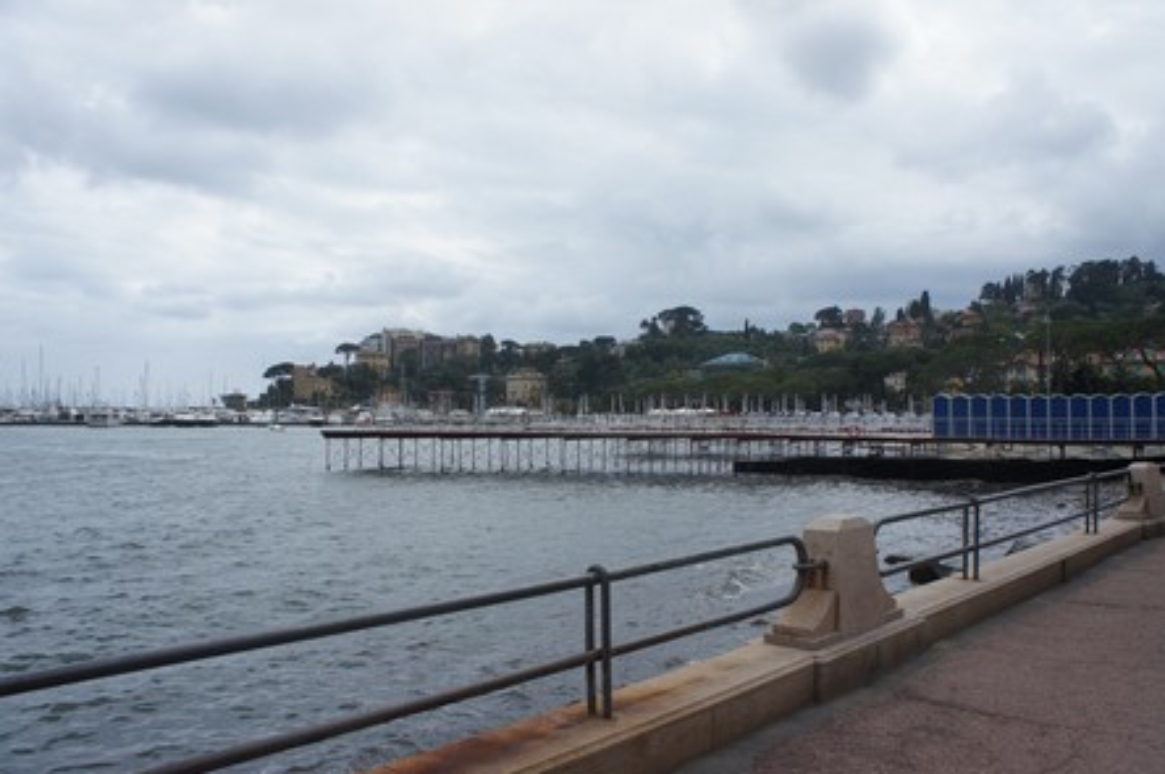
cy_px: 396
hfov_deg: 65.5
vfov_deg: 46.3
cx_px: 598
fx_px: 905
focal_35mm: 28
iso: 200
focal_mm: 18
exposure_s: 1/500
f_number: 7.1
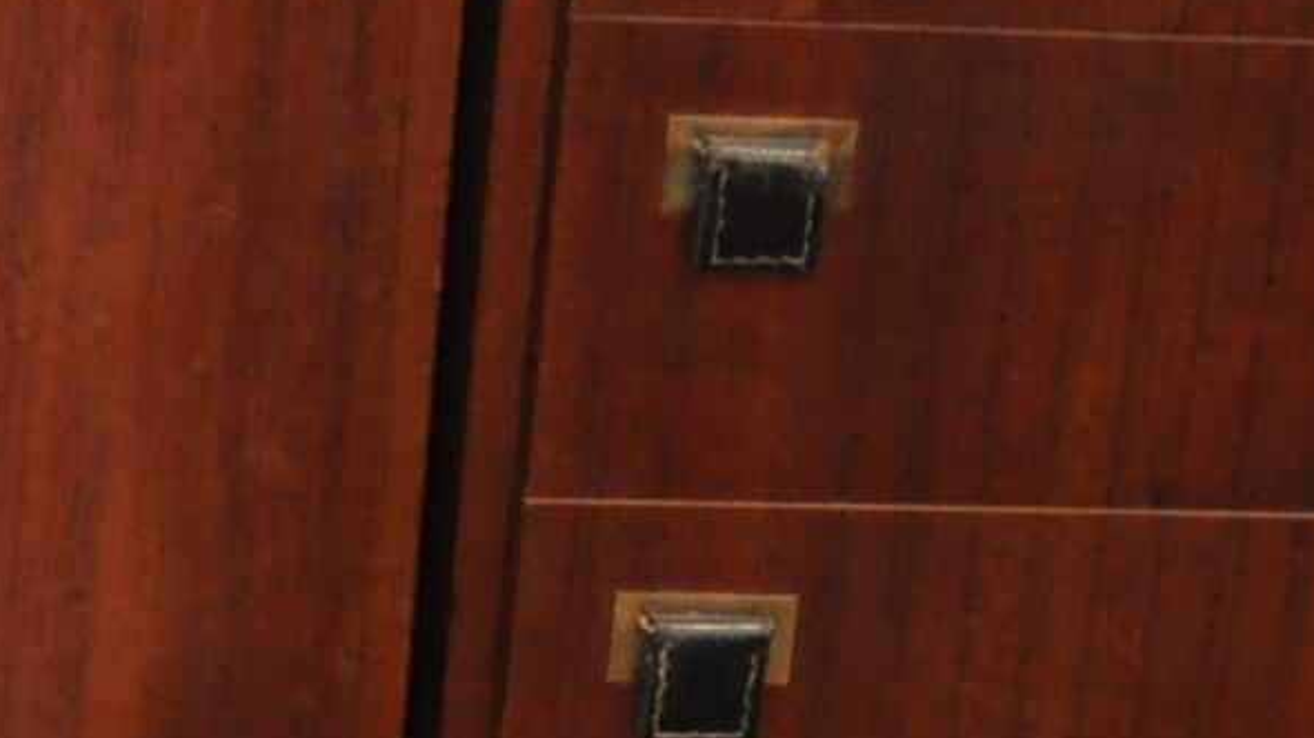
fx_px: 7140
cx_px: 787
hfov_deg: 10.5
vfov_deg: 5.6
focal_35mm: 205
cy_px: 2203
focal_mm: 24
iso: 800
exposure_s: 1/60
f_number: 4
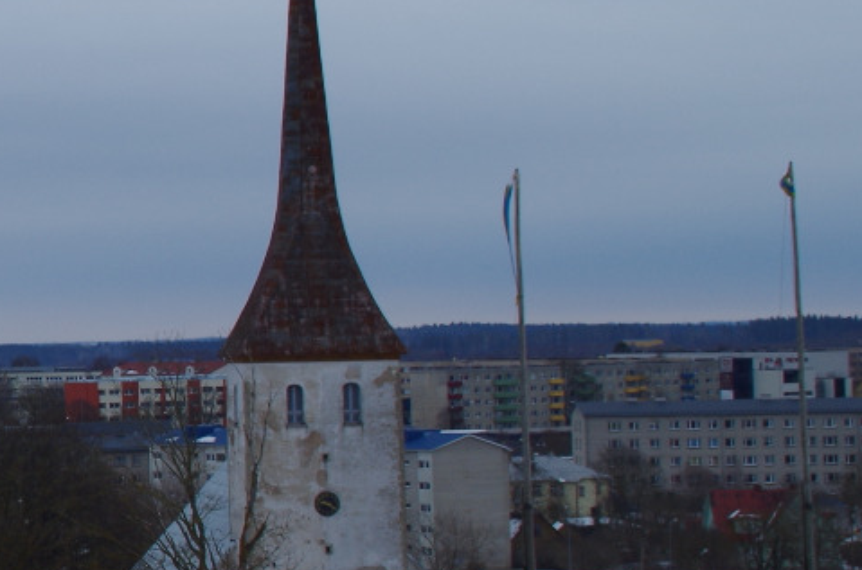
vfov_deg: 9.5
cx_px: -502
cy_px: 243
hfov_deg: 13.4
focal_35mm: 143
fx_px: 3416
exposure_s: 1/125
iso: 100
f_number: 11
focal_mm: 28
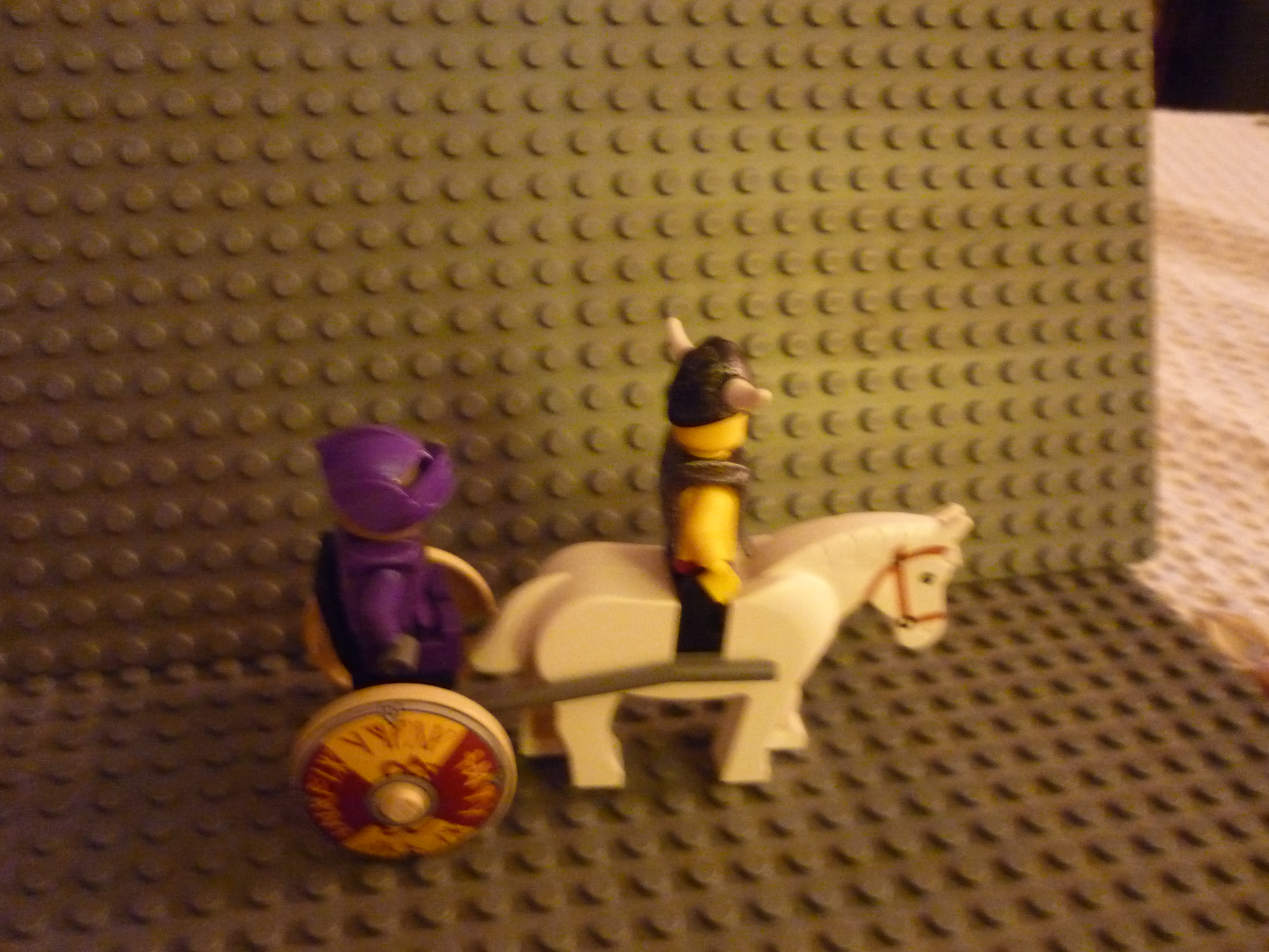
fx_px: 1210
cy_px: 476
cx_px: 634
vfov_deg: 42.9
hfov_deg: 55.4
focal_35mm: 33
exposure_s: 1/8
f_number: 2.8
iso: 800
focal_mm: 5.5
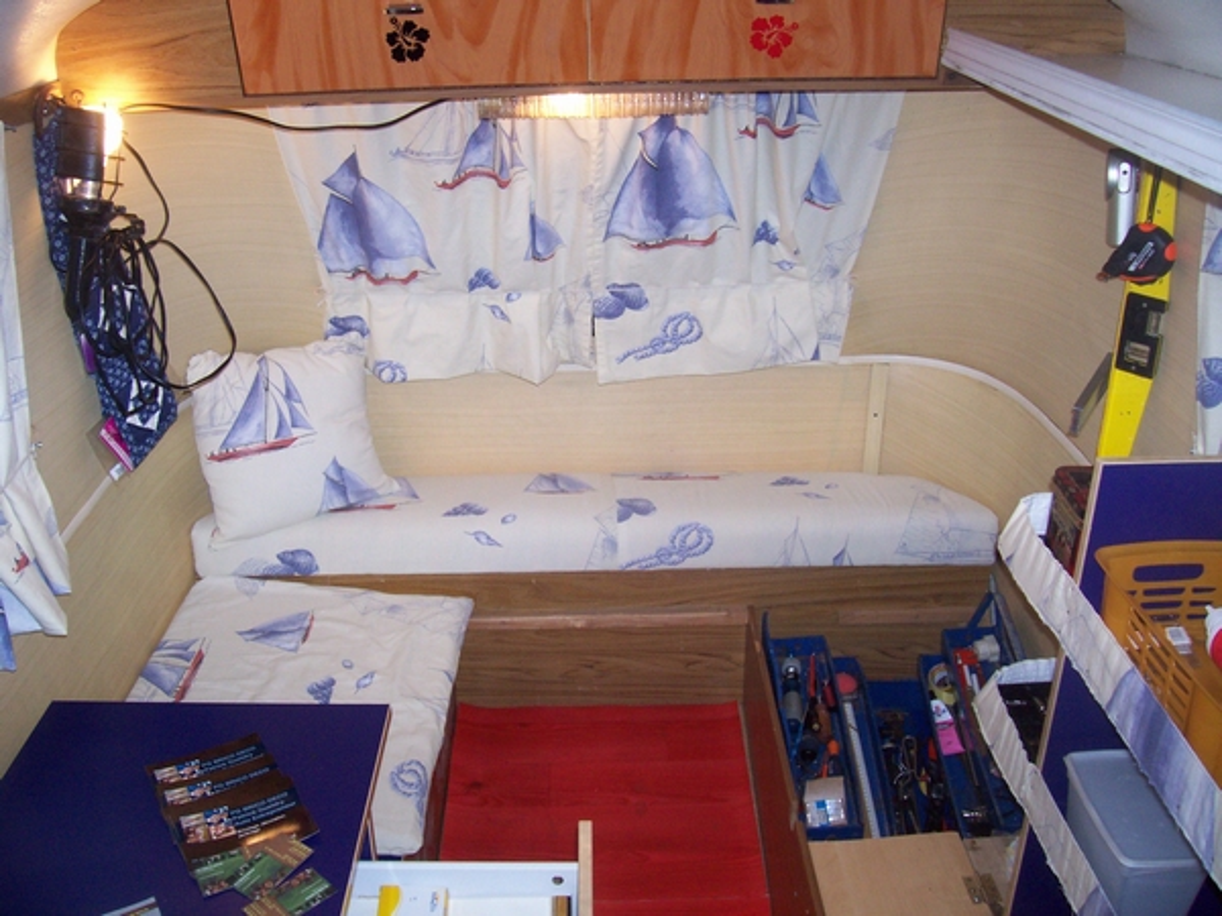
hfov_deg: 54.0
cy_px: 458
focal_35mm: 34
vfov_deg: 41.8
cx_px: 611
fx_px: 1200
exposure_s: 1/112
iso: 140
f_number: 2.7
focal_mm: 5.6
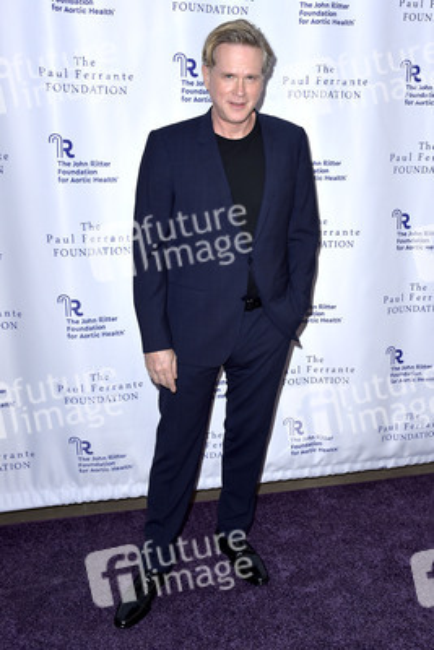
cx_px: 217
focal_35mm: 34
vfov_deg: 55.8
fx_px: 614
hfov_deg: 38.9
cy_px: 325
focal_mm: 34
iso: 400
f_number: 6.3
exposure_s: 1/250
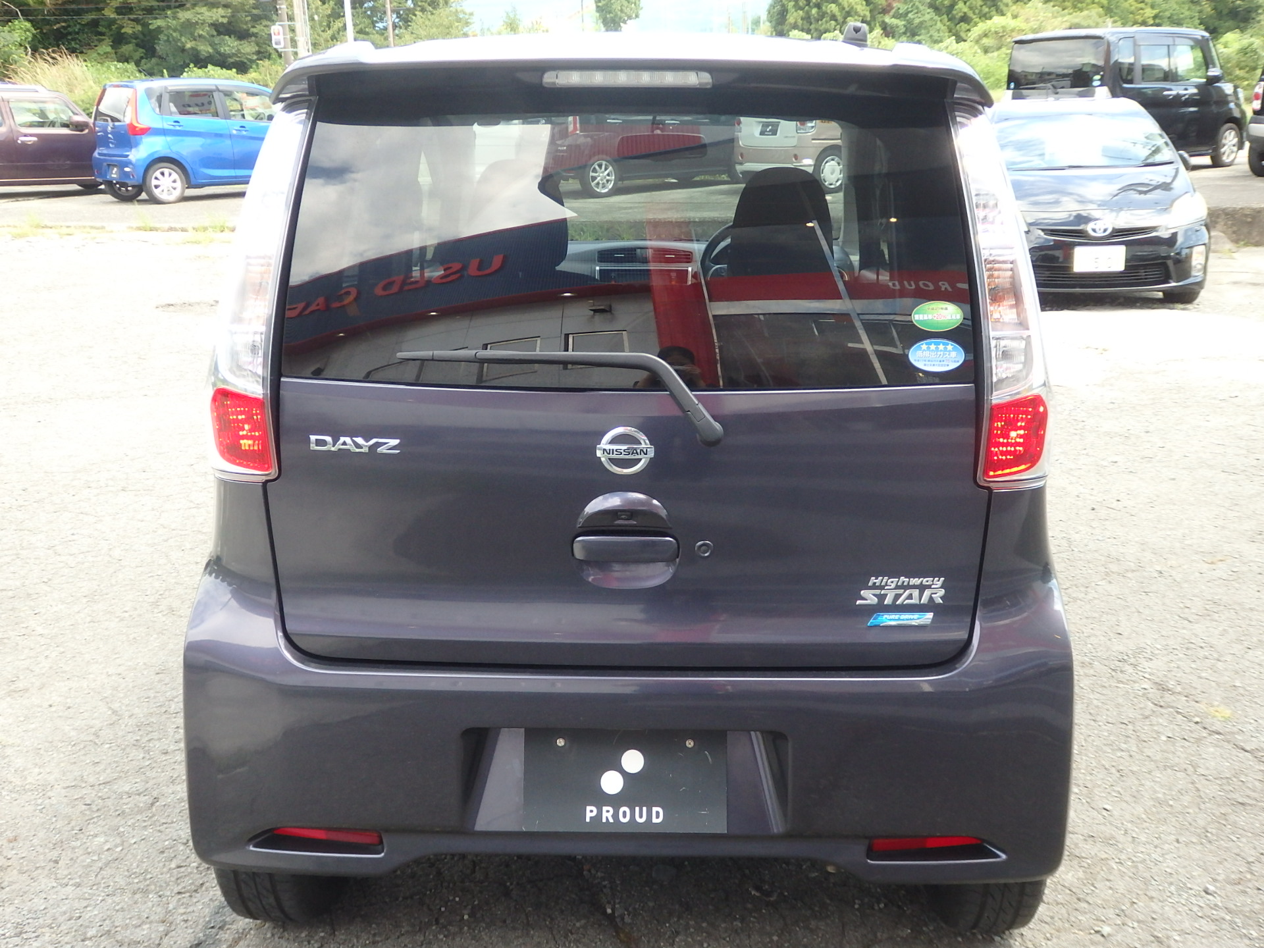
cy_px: 474
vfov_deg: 38.7
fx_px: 1351
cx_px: 632
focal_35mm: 37
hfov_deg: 50.1
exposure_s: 1/40
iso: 250
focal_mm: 6.6
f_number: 3.6
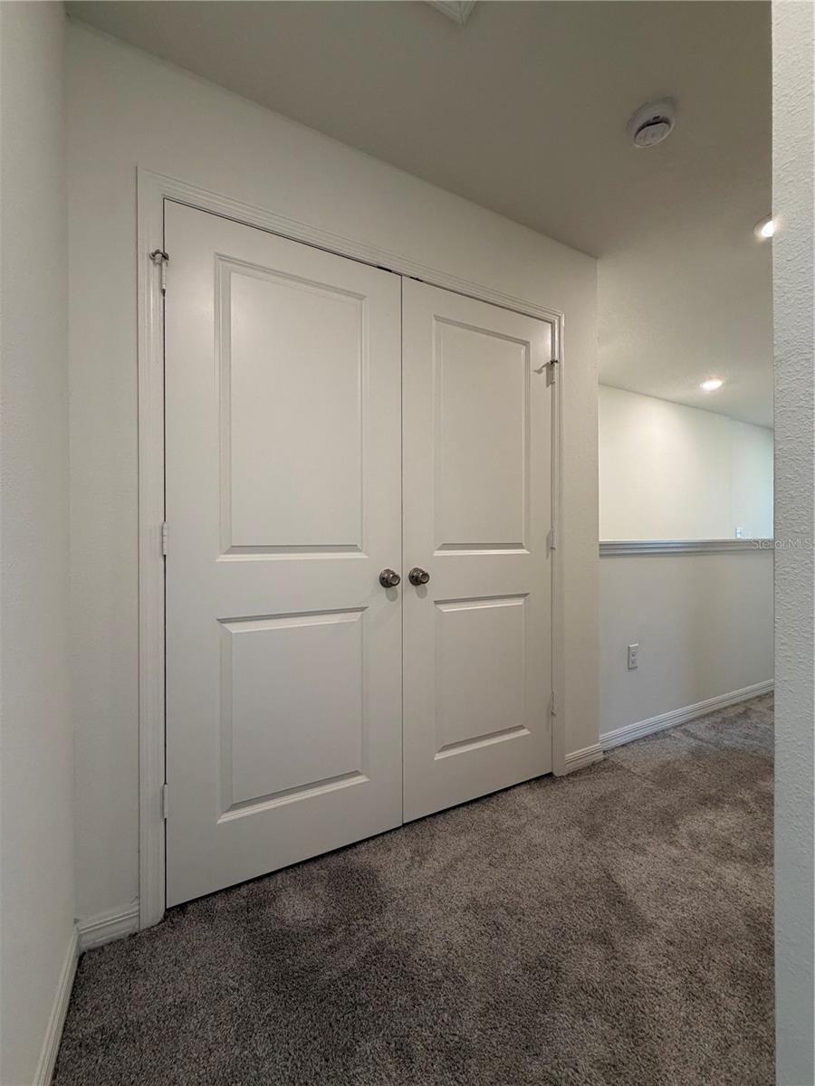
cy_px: 543
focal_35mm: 14
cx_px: 408
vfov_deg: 102.1
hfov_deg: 85.7
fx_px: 439
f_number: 2.2
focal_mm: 2.22
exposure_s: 1/120
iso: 250
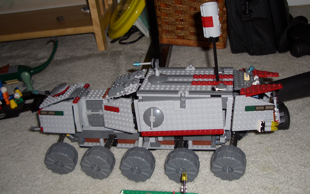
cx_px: 156
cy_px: 88
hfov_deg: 45.3
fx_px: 372
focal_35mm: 44
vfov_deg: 29.2
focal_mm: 6.8
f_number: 2.8
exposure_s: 1/60
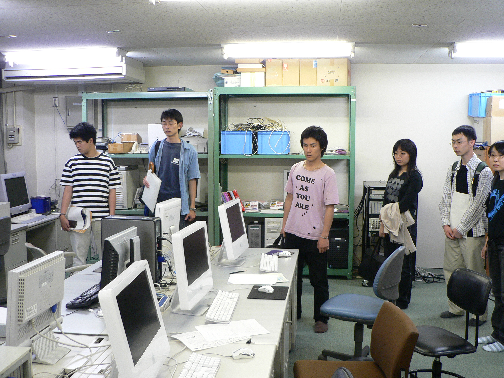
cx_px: 252
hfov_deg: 51.4
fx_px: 524
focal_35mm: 36
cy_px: 189
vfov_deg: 39.7
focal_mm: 6
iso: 150
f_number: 2.8
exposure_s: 1/20
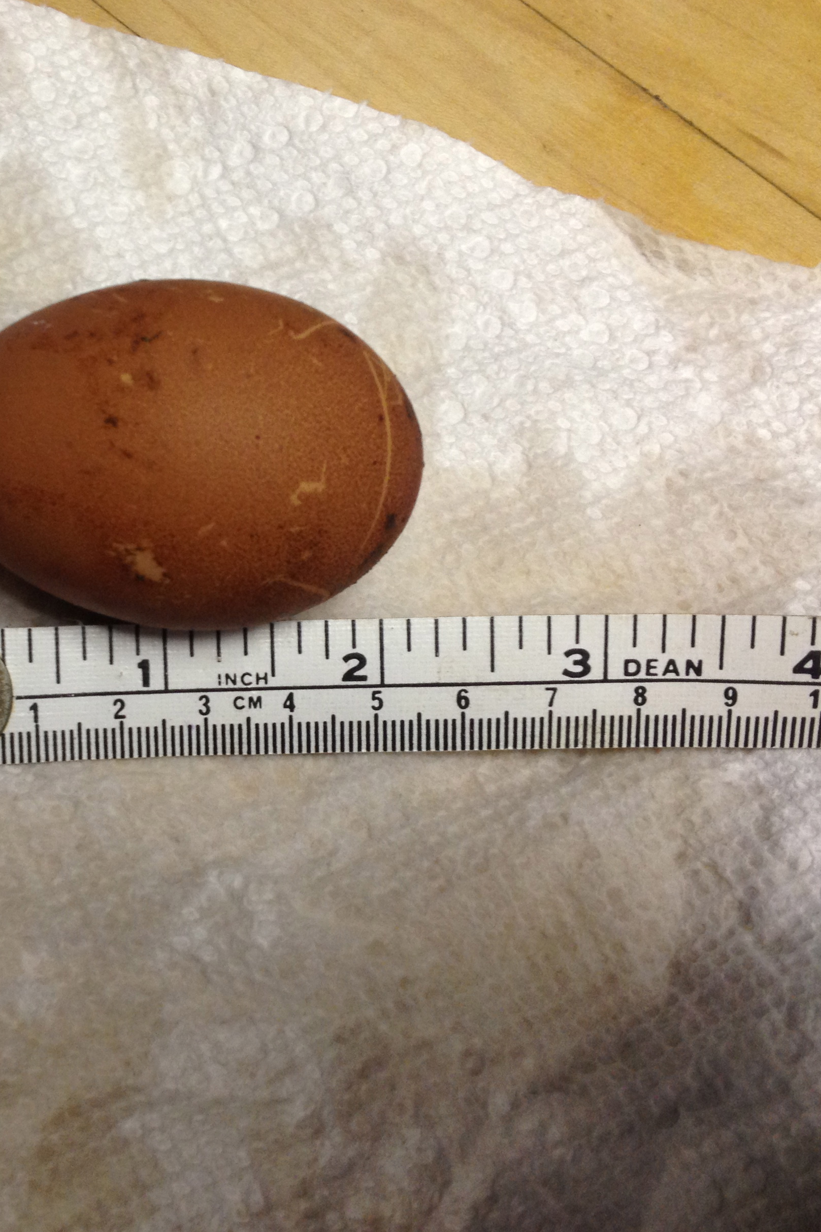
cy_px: 618
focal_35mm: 49
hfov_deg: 27.0
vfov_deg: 40.3
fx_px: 1676
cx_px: 158
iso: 100
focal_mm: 4.28
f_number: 2.4
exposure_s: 1/20
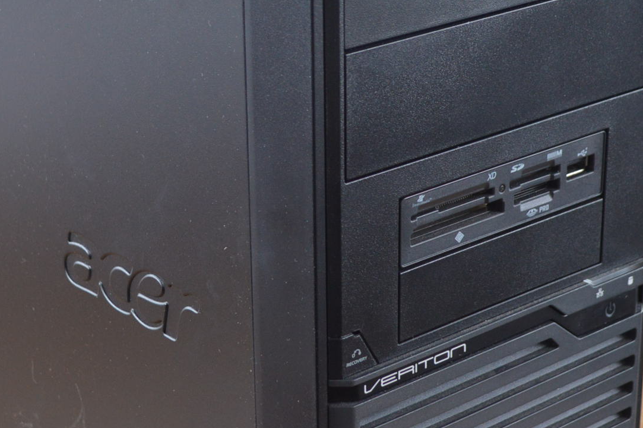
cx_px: 293
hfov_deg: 20.4
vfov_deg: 13.7
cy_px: 232
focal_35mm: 100
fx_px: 1784
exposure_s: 1/60
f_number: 4
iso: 400
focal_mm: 24
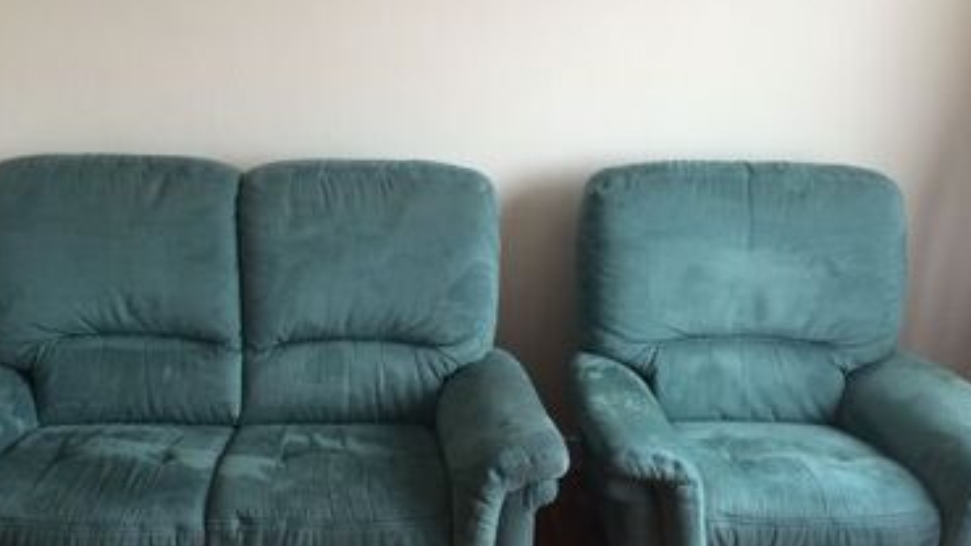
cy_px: 289
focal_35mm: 41
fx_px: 1055
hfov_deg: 49.3
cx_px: 436
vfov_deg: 29.0
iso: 40
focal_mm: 4.15
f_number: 2.2
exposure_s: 1/30
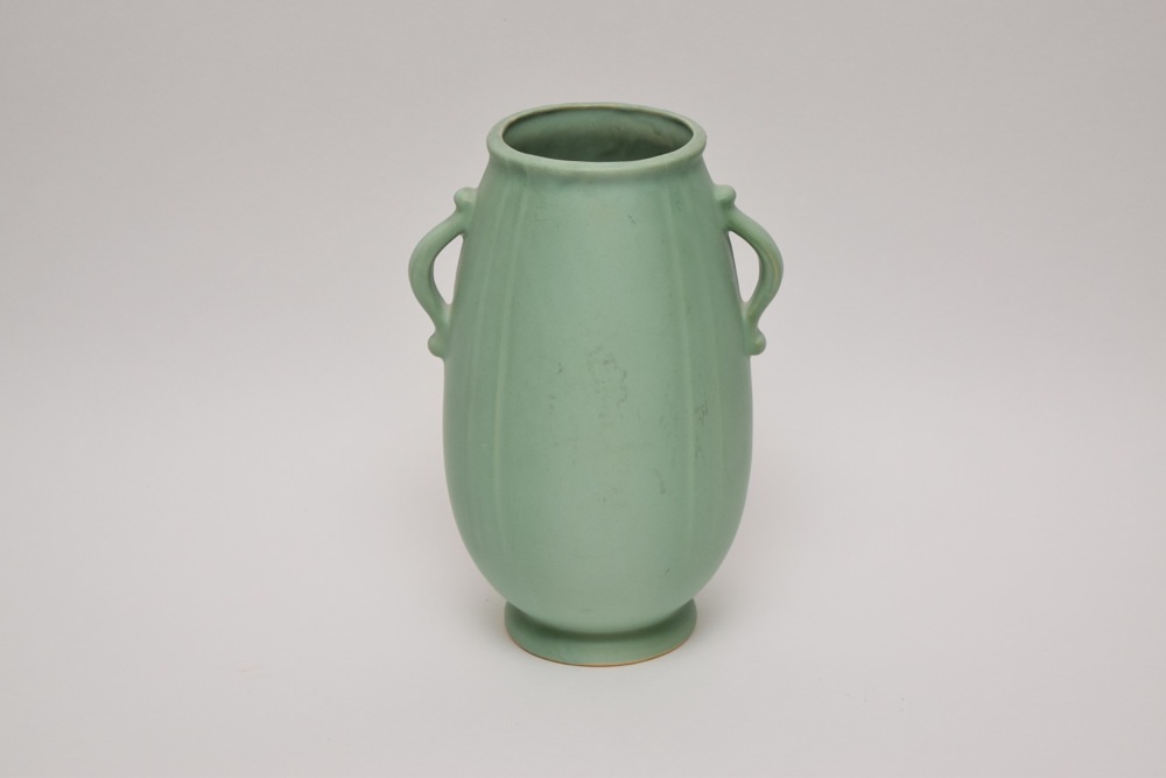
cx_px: 583
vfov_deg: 16.6
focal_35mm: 82
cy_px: 389
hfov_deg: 24.6
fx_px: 2672
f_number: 5.6
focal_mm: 55
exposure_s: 1/200
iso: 800
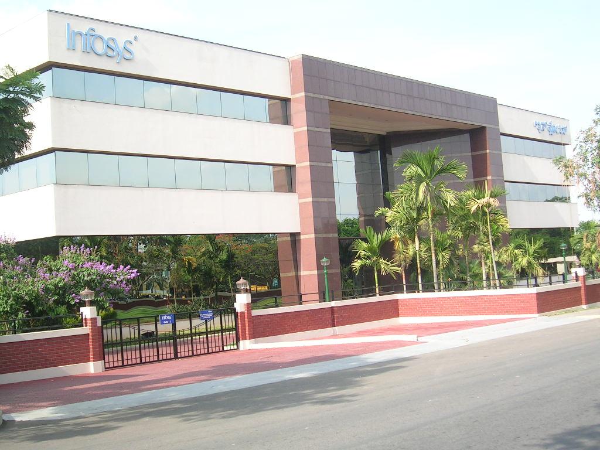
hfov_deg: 39.7
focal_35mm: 48
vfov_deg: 30.3
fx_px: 832
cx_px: 300
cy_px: 225
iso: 50
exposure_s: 1/257
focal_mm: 7.3
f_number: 3.1
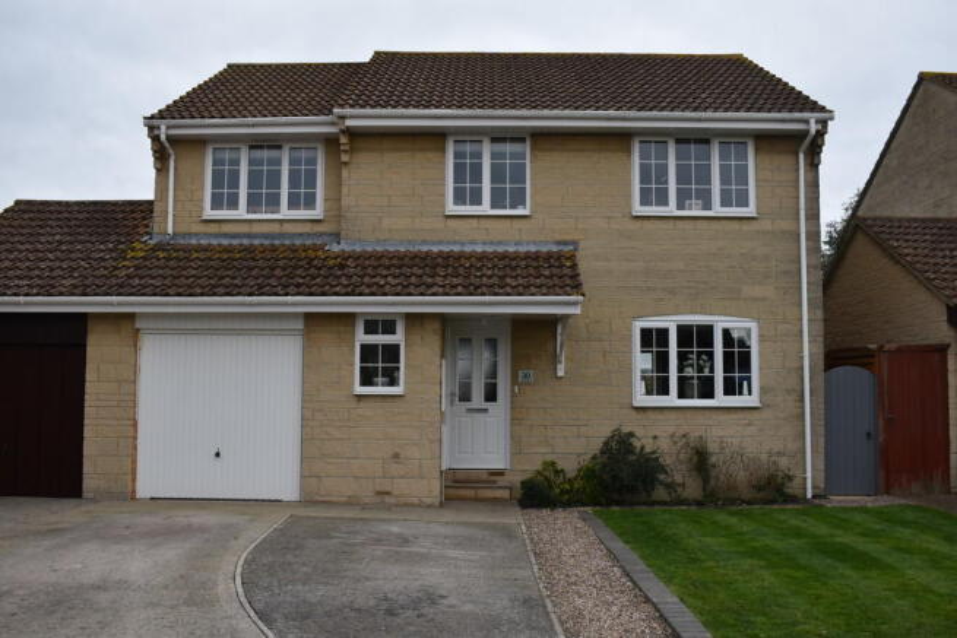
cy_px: 319
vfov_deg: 40.0
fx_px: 877
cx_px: 478
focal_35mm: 33
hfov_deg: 57.2
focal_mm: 22
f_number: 5
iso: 400
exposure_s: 1/250
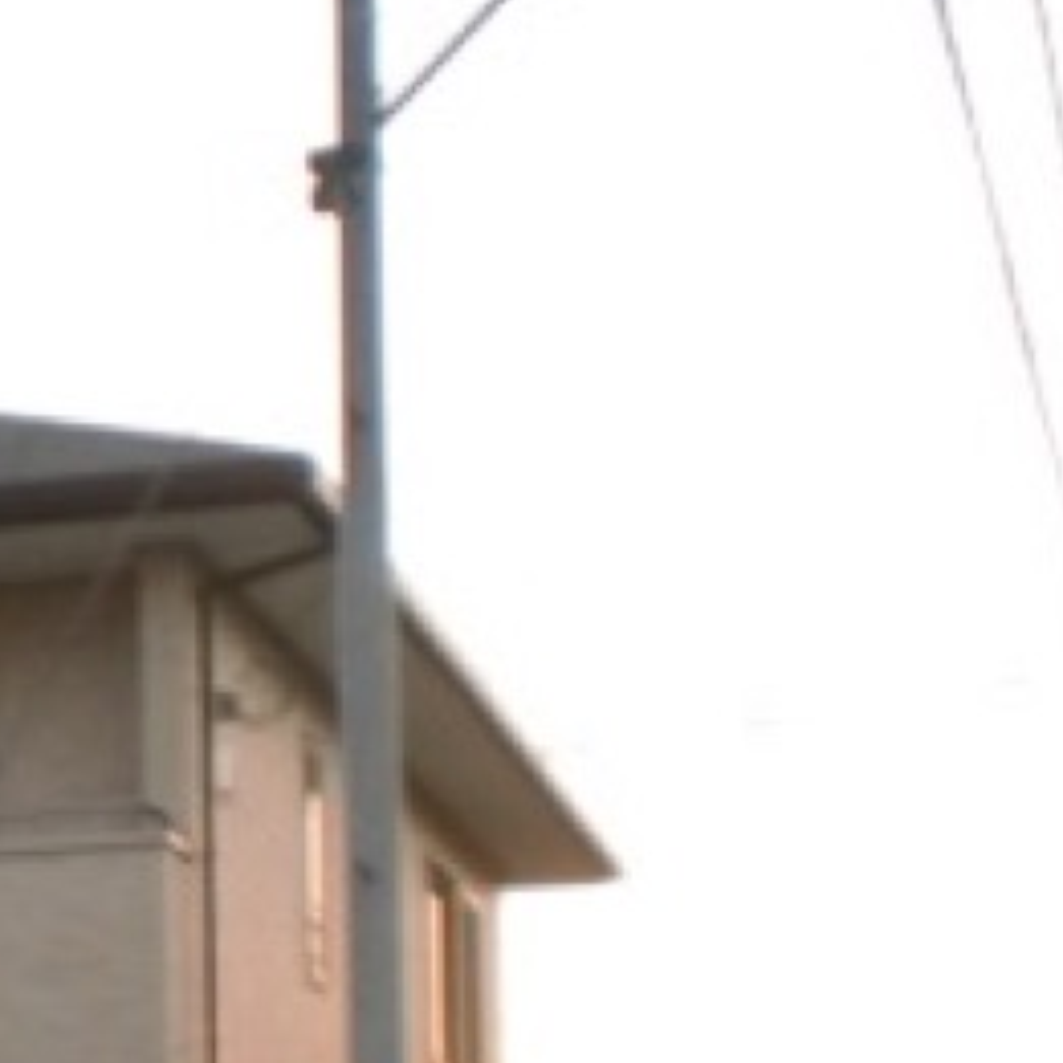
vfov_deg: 13.4
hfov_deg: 12.4
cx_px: -896
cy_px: 1063
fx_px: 4447
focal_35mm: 128
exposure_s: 1/60
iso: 100
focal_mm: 6.3
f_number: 3.1
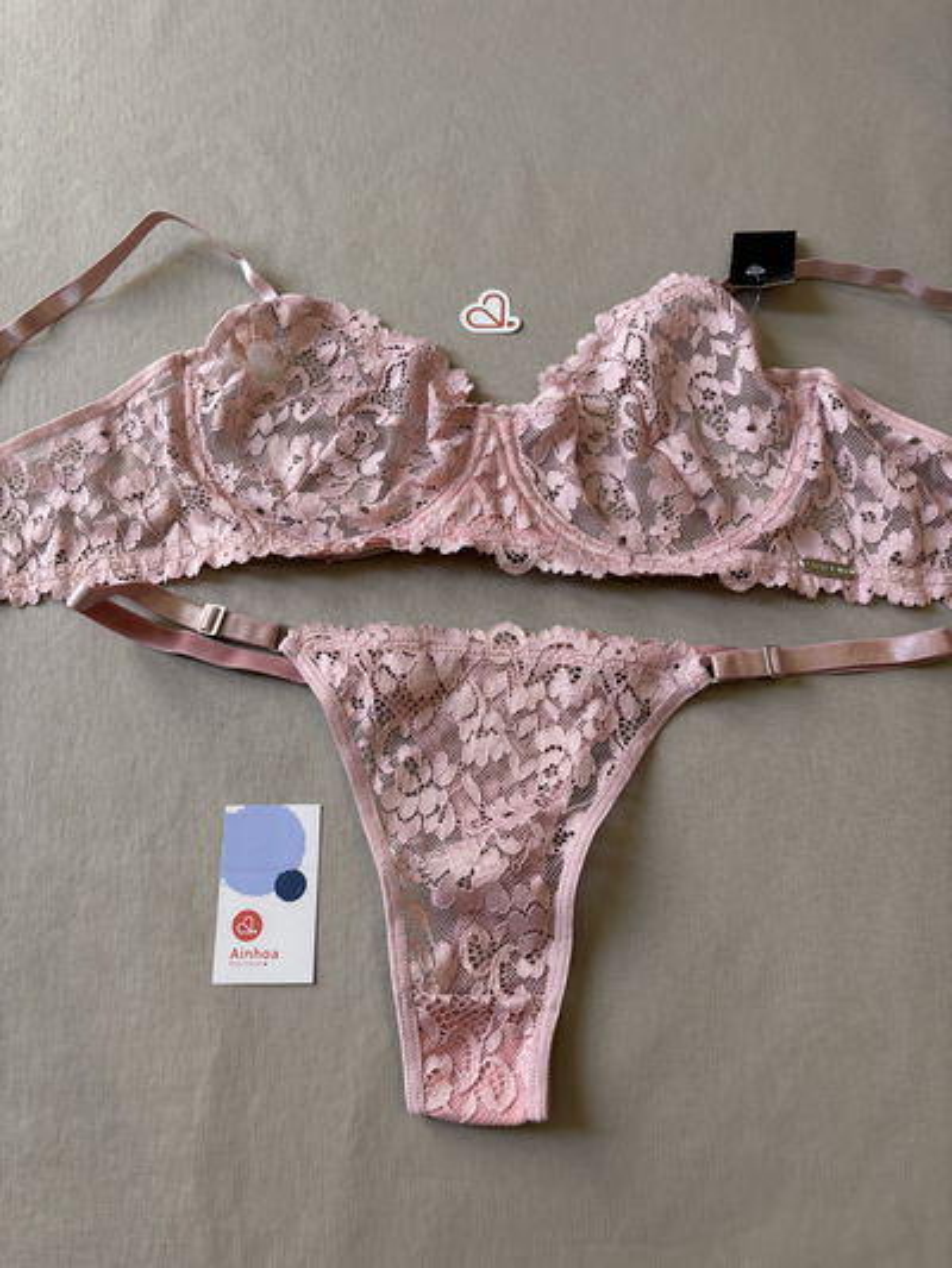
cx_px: 476
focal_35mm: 26
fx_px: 953
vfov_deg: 67.3
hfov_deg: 53.1
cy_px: 634
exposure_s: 1/121
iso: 64
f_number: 1.6
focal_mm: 5.96
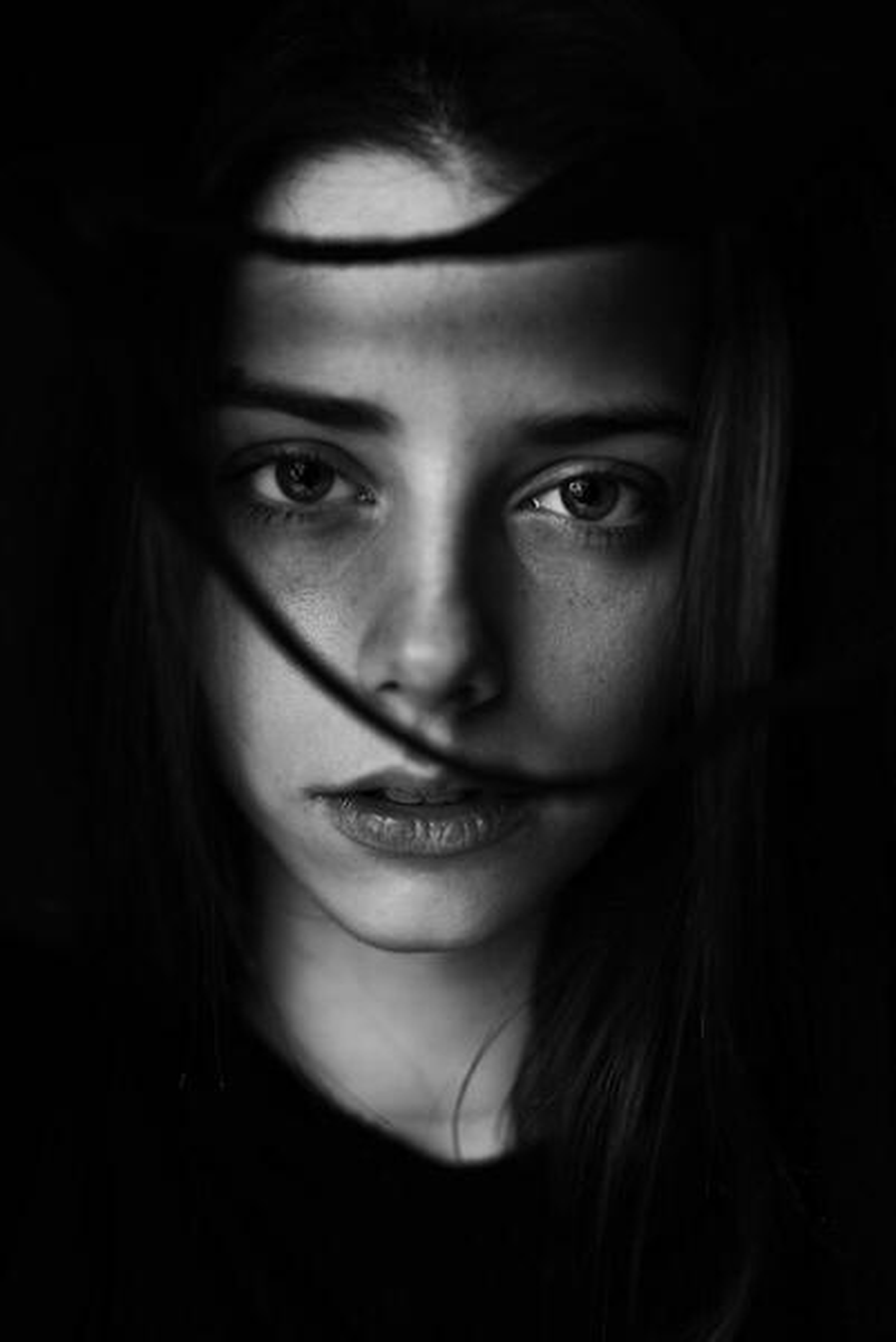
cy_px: 671
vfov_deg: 39.6
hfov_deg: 27.0
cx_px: 448
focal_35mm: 50
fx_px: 1863
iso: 500
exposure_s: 1/160
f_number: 2
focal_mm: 50
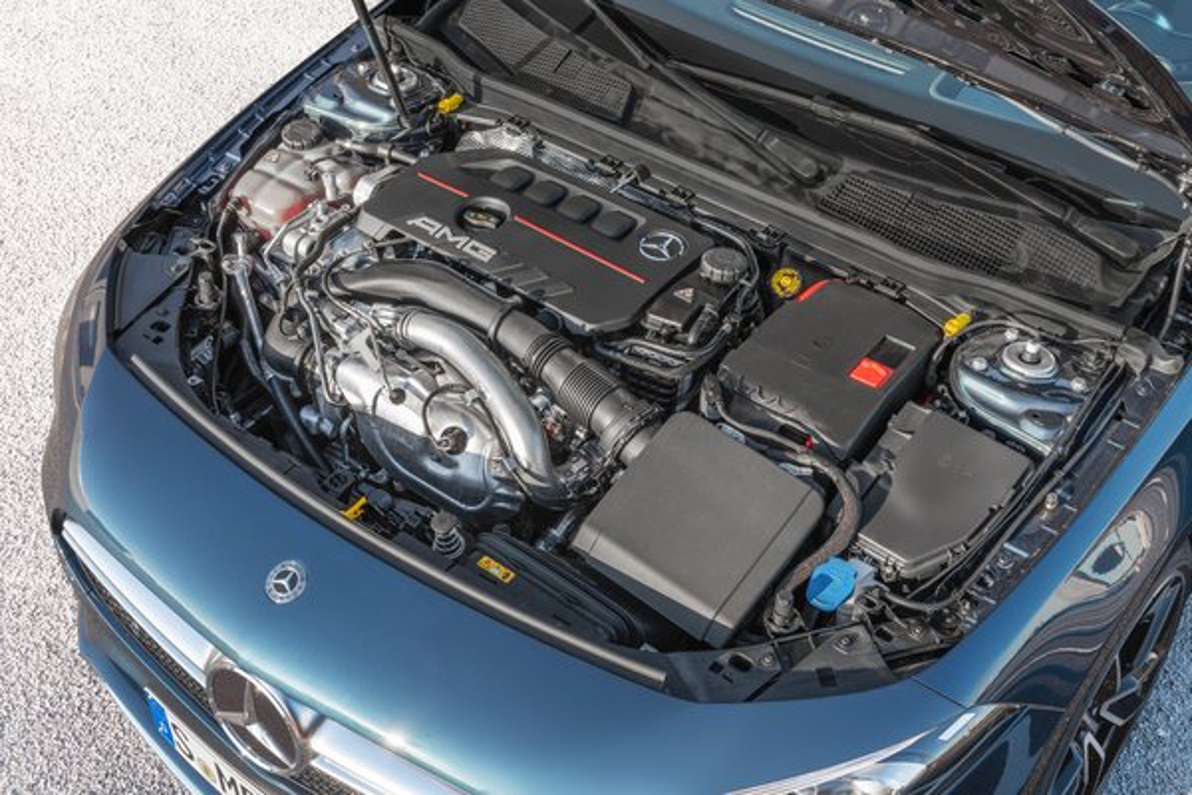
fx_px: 1589
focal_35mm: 48
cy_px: 398
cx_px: 596
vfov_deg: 28.1
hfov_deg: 41.1
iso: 100
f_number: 16
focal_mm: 48
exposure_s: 1/13
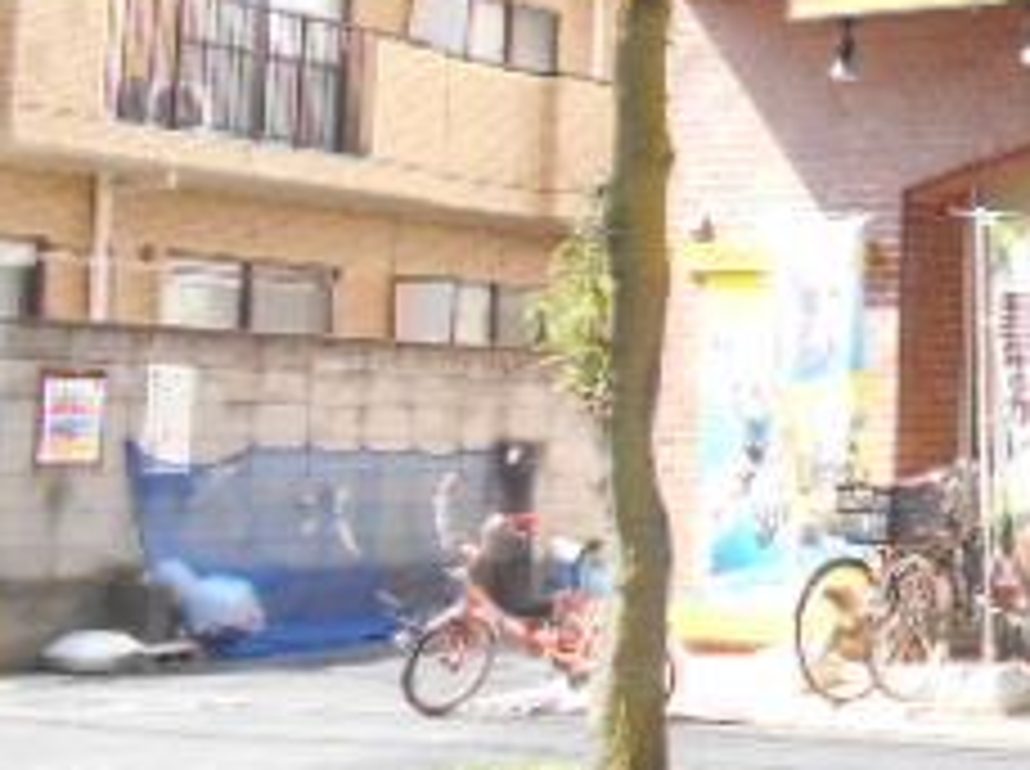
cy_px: 225
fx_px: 2495
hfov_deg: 20.8
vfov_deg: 17.5
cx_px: 1403
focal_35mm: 84
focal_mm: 5.1
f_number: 3.4
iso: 160
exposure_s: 1/250
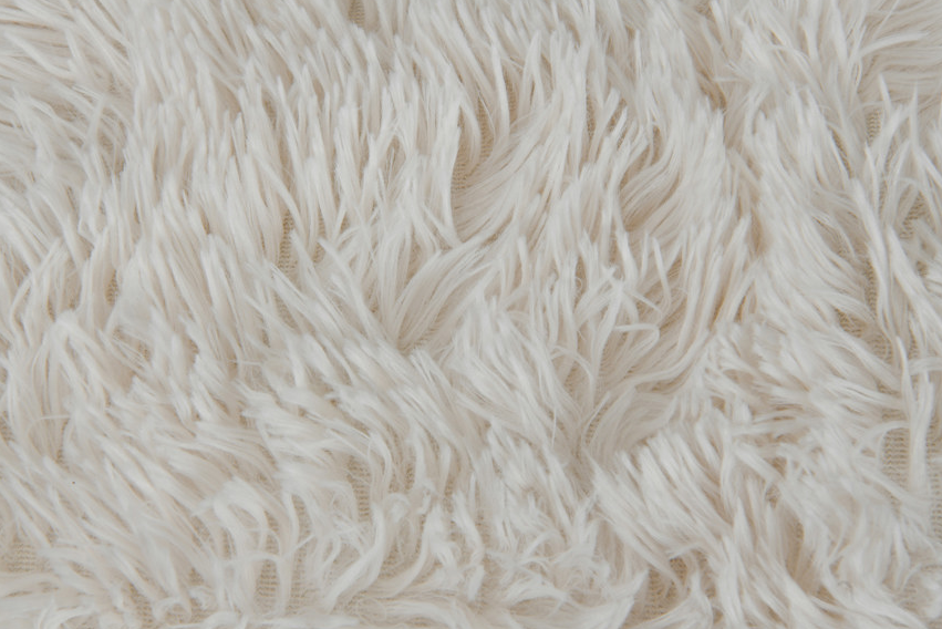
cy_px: 327
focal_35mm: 74
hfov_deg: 27.3
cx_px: 459
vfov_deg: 18.4
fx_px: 1937
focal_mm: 70
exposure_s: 1/160
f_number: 20
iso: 100
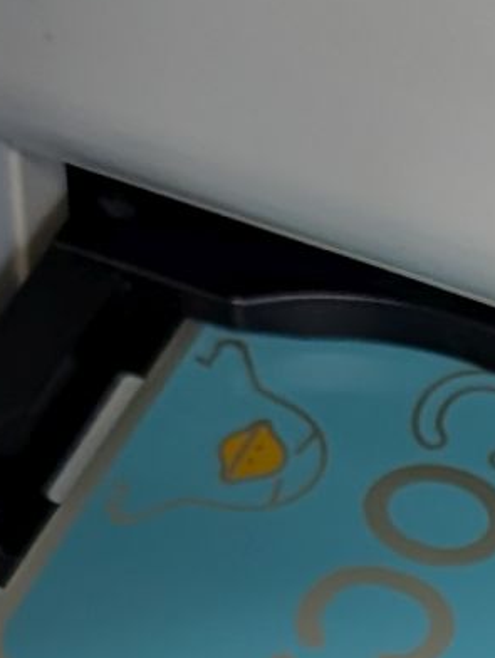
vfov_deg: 18.6
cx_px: 263
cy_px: 861
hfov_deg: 15.1
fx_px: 1864
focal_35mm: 98
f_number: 1.68
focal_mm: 6.9
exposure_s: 1/100
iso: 272
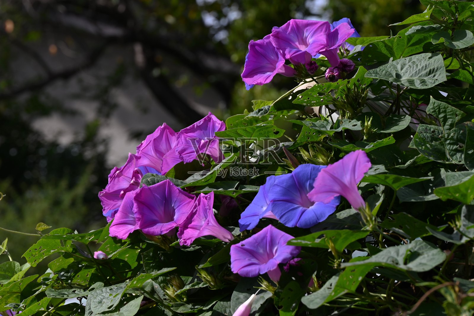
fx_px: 1910
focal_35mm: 145
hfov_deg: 14.1
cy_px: 158
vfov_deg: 9.5
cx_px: 237
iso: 200
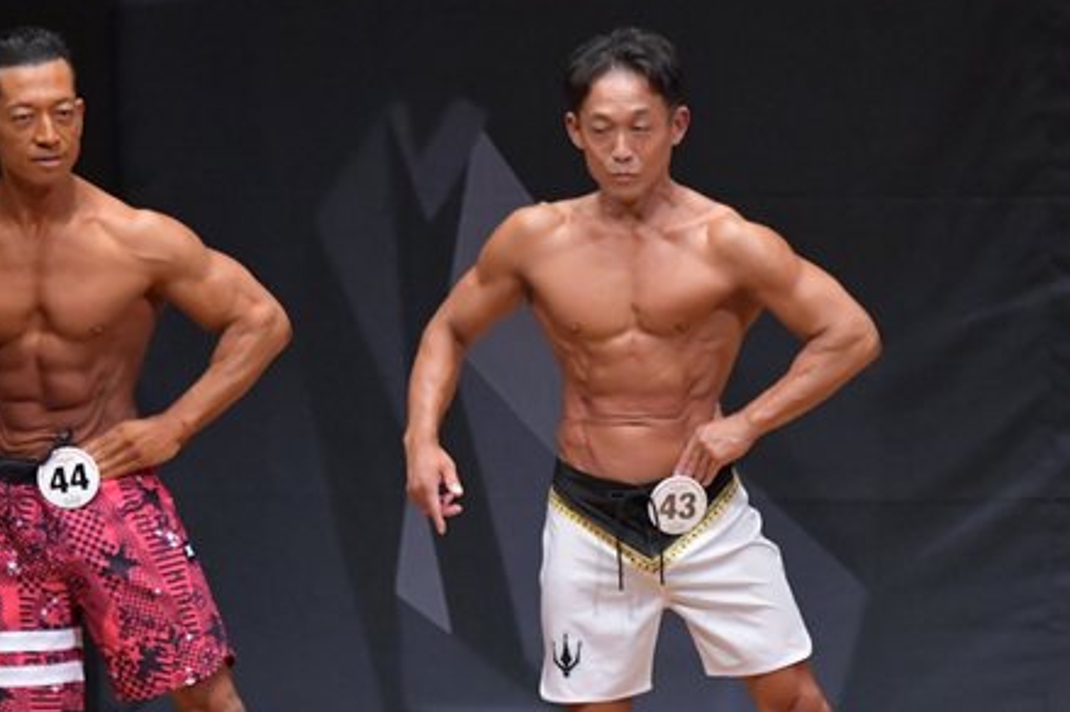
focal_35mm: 477
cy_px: 561
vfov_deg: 2.9
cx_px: 757
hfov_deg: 4.3
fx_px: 14166
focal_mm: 180
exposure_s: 1/400
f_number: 5.6
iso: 6400
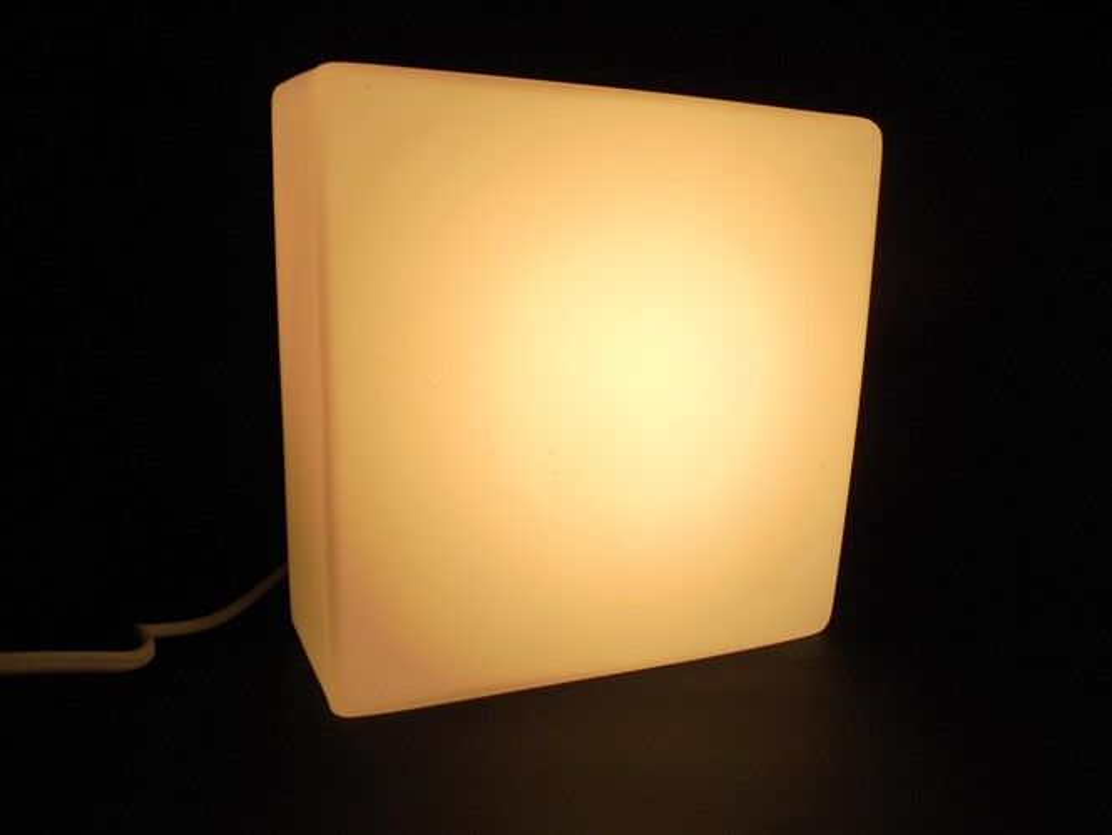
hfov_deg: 67.3
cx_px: 556
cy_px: 418
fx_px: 835
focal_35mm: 26
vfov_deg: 53.1
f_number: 3.5
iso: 100
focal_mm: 4.6
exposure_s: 1/250
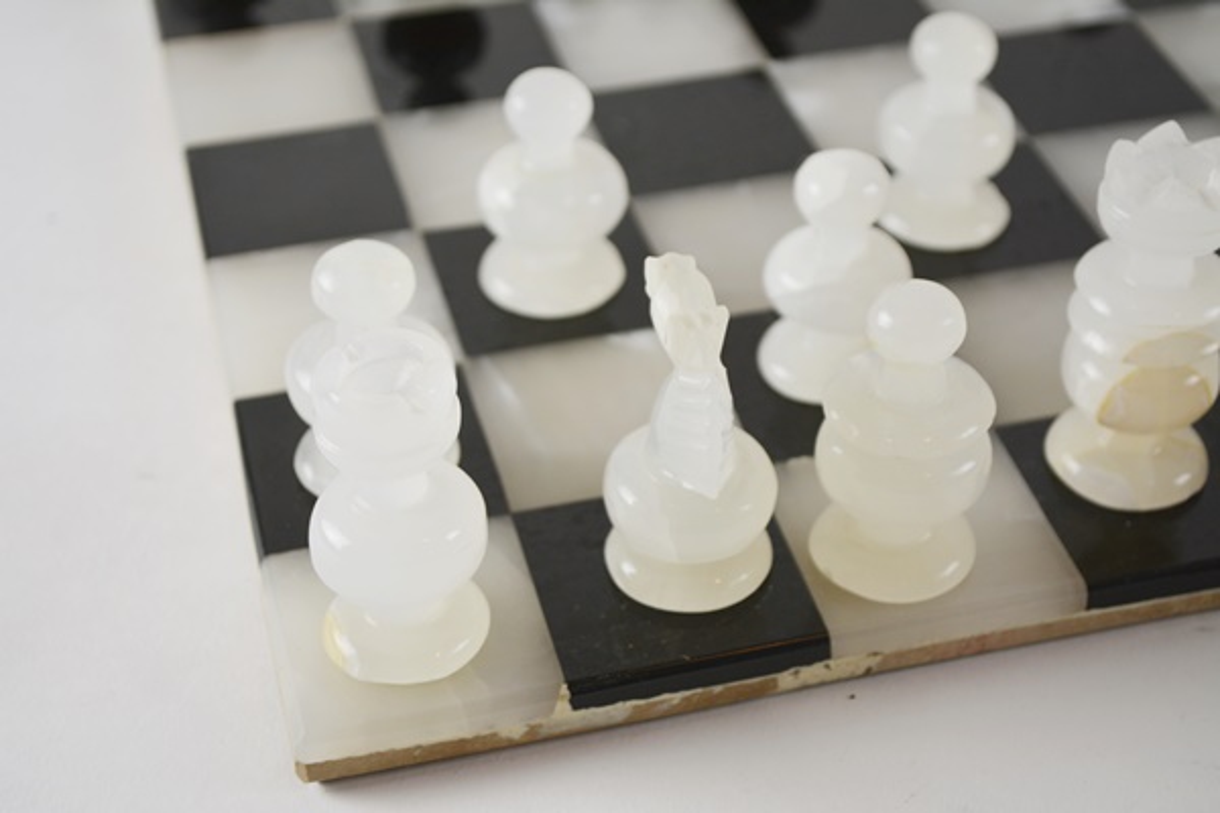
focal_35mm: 66
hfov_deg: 30.5
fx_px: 2236
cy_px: 406
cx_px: 610
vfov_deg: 20.6
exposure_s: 1/125
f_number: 5.6
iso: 320
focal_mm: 44
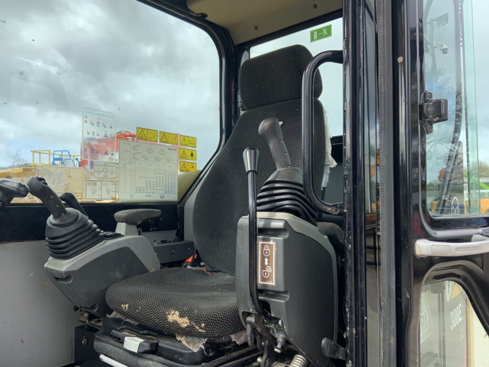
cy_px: 184
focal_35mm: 29
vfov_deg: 48.2
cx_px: 244
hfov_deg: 61.7
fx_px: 410
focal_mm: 3
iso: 16
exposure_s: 1/709
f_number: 1.8
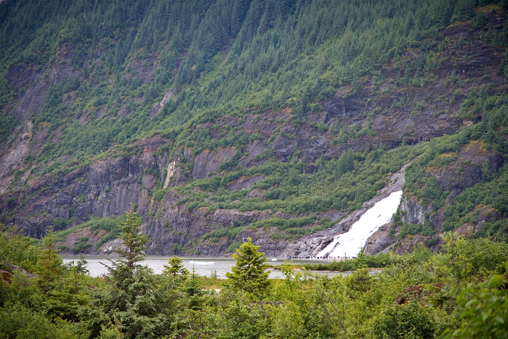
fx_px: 1694
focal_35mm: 120
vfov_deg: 11.4
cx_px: 254
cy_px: 170
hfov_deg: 17.1
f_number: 4
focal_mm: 120
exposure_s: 1/250
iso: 160
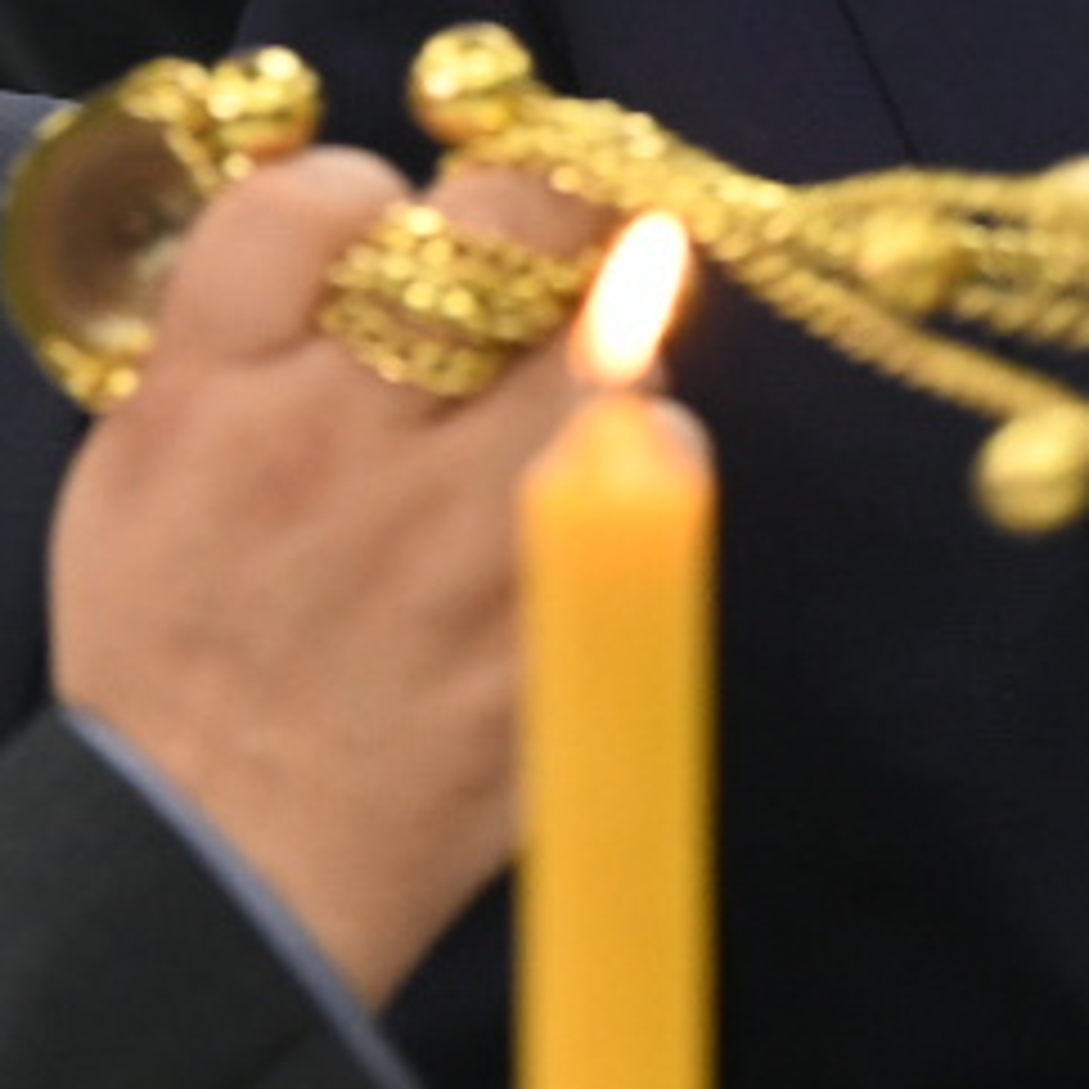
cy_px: -742
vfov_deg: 2.0
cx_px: 3398
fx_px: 31321
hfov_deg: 2.0
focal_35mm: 880
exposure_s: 1/125
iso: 2000
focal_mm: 155
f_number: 5.6
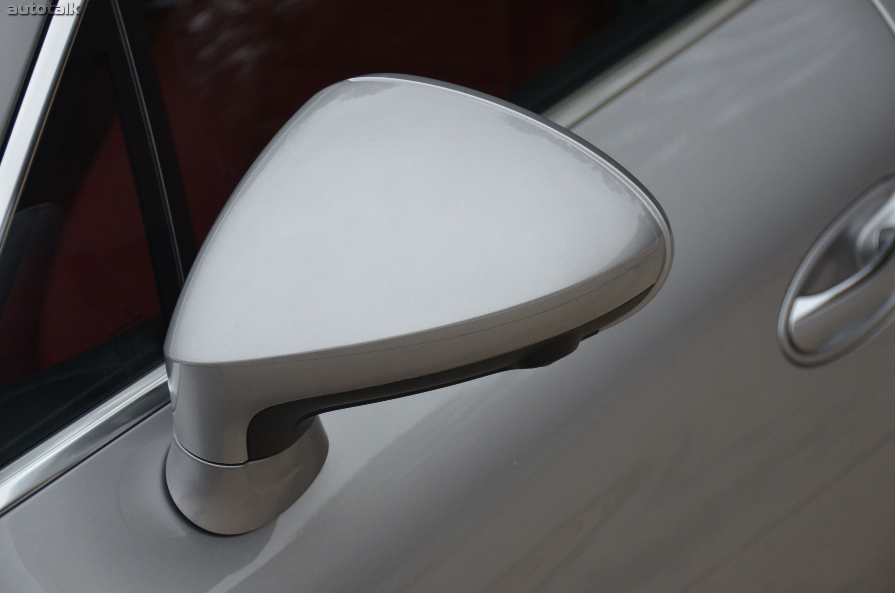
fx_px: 3052
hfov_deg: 16.7
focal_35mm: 123
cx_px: 448
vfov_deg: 11.1
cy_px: 296
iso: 800
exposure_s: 1/640
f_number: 5
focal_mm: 82
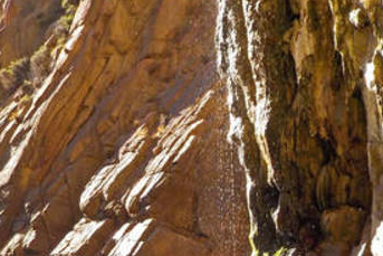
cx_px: 198
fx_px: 968
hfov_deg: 22.4
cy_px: 186
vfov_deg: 15.0
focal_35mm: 91
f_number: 3.3
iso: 125
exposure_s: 1/200
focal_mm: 4.1
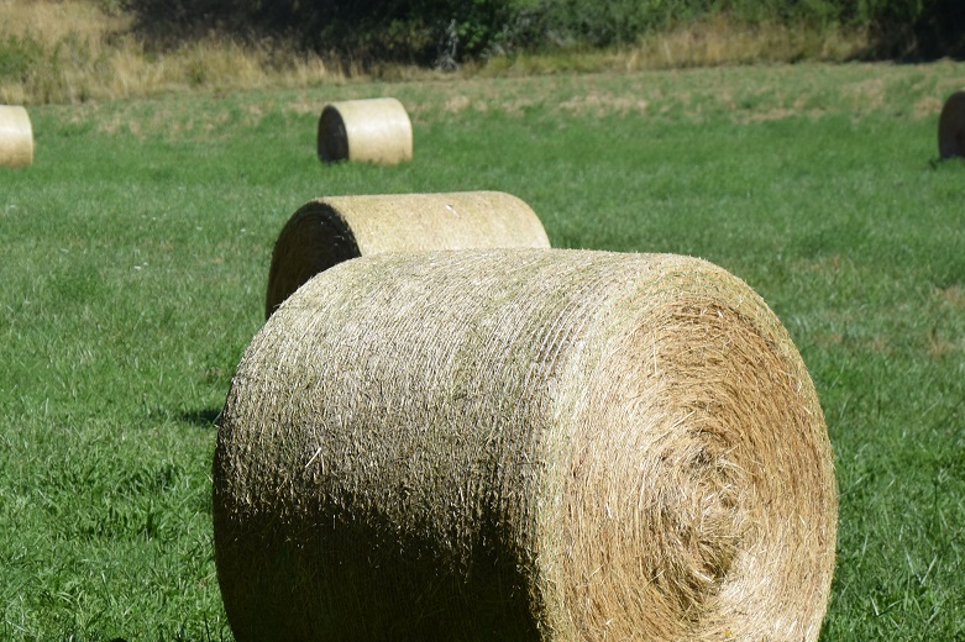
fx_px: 6563
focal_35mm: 245
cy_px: 172
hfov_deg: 8.4
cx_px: 304
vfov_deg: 5.6
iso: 125
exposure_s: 1/640
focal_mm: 85
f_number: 5.6
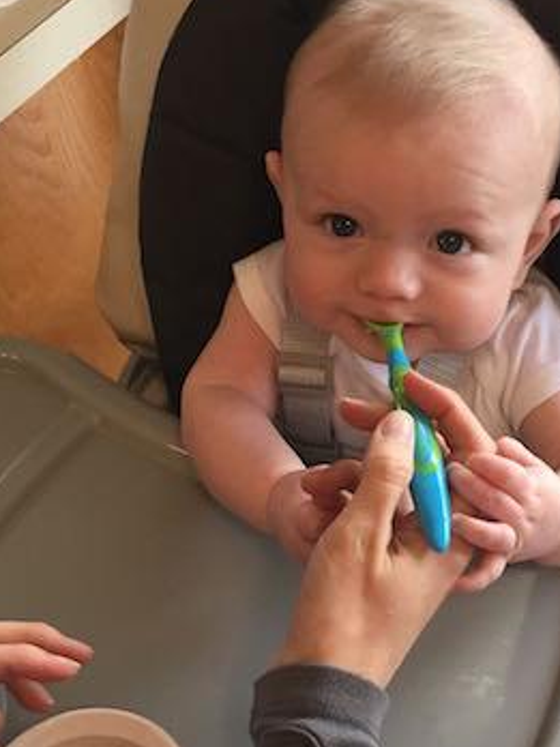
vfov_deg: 31.5
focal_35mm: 61
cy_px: 490
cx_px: 375
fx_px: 1316
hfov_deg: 23.9
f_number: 2.2
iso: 50
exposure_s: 1/30
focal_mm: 4.15
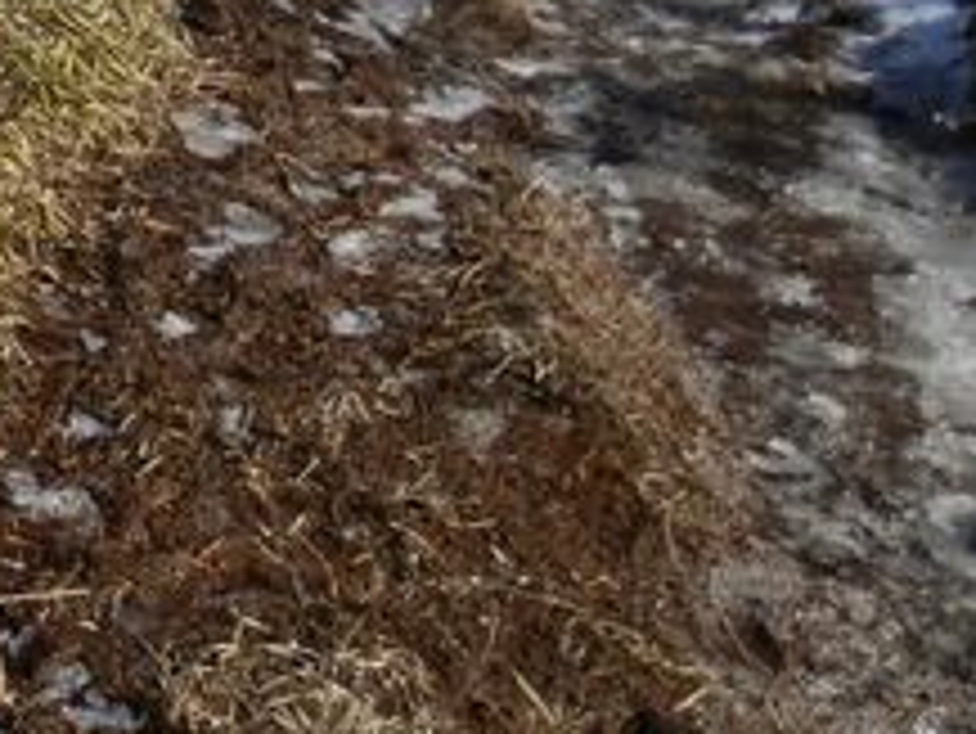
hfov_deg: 19.4
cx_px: -351
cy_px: -212
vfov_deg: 15.3
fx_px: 2595
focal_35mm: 92
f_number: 8.7
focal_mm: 4.5
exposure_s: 1/160
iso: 80
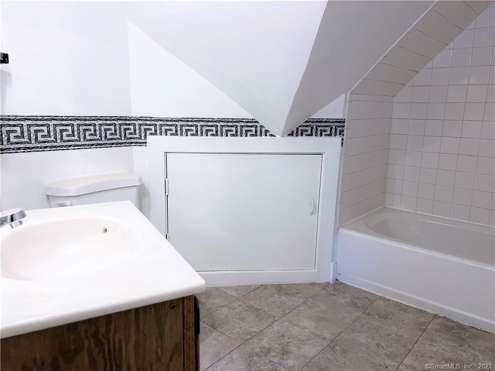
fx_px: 372
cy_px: 186
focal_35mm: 26
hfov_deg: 67.3
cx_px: 248
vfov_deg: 53.1
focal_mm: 5.7
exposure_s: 1/60
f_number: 1.5
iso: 80
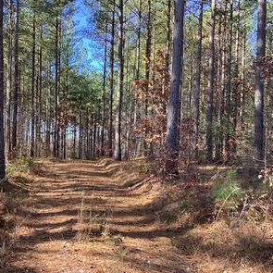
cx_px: 83
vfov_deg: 41.8
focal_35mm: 40
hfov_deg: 41.1
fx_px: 357
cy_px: 149
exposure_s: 1/120
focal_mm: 3.3
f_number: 2.4
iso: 32
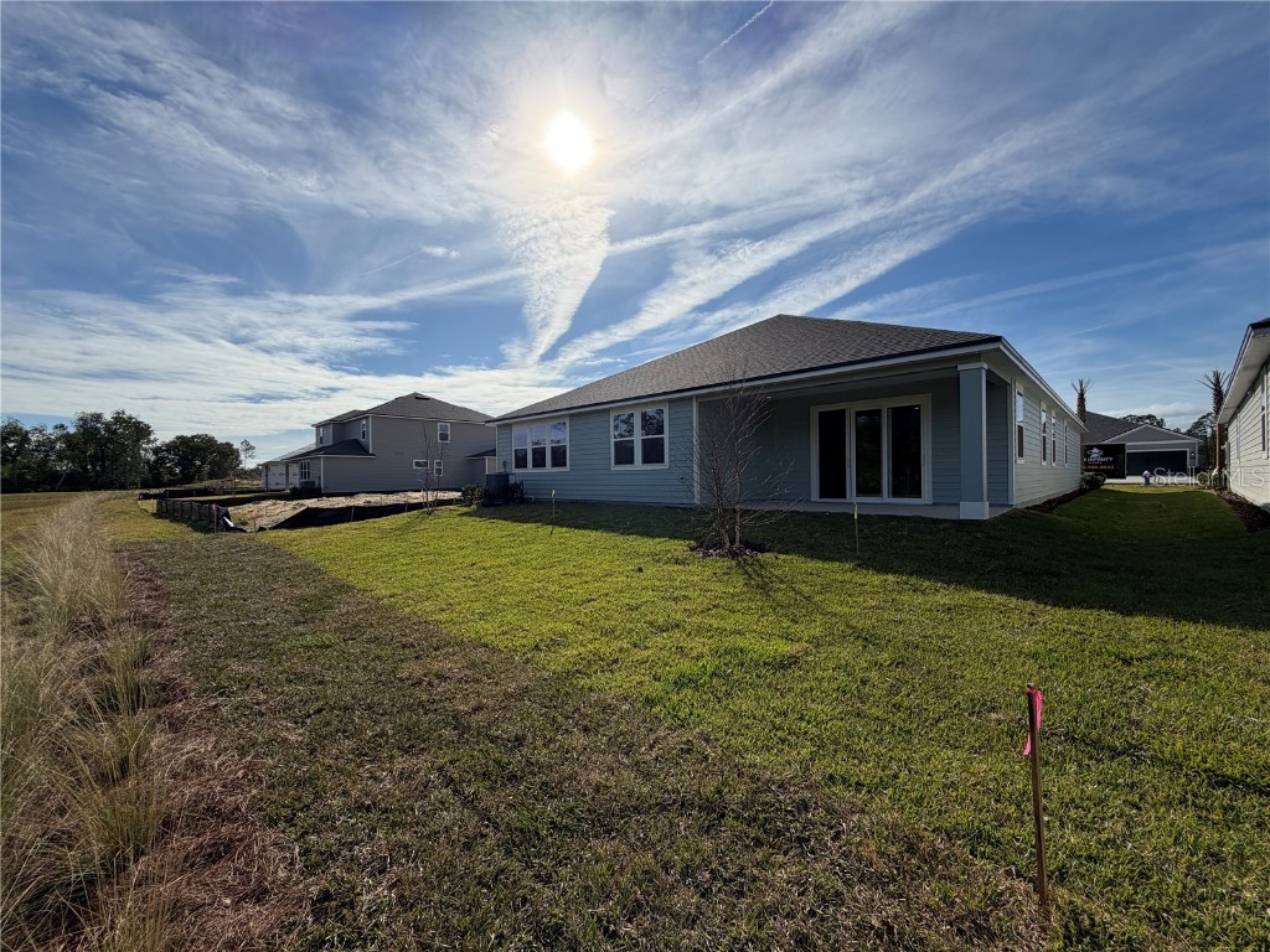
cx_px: 635
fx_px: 514
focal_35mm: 14
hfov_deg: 102.1
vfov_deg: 85.7
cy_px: 476
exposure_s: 1/1901
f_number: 2.2
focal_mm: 2.22
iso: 20
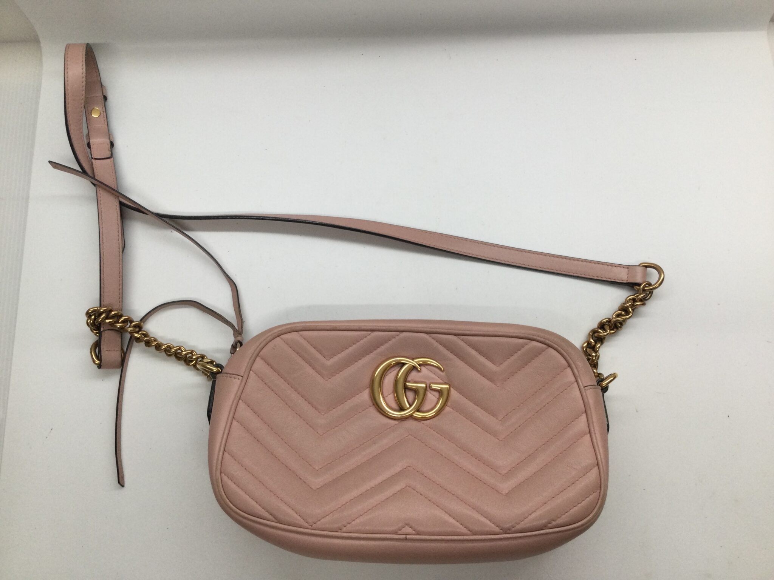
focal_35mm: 31
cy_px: 290
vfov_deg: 45.4
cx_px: 387
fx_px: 693
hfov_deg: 58.4
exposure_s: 1/40
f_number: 2.4
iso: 32
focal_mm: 3.3
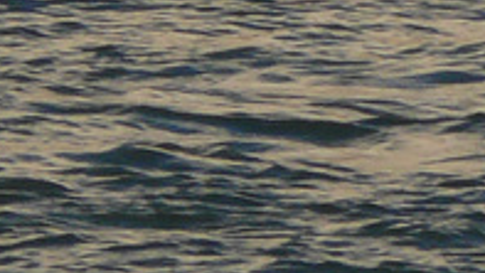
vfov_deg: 0.6
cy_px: -962
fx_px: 27249
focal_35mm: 2118
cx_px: 635
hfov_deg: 1.0
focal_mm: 56.3
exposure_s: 1/500
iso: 100
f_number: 7.1
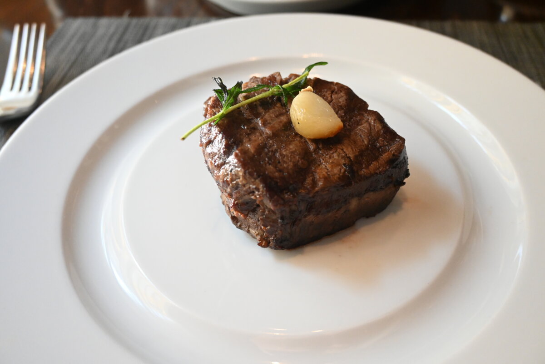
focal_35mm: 33
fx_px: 500
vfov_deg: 40.0
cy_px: 182
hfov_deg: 57.2
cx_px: 272
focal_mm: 22
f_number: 4
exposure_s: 1/125
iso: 2500
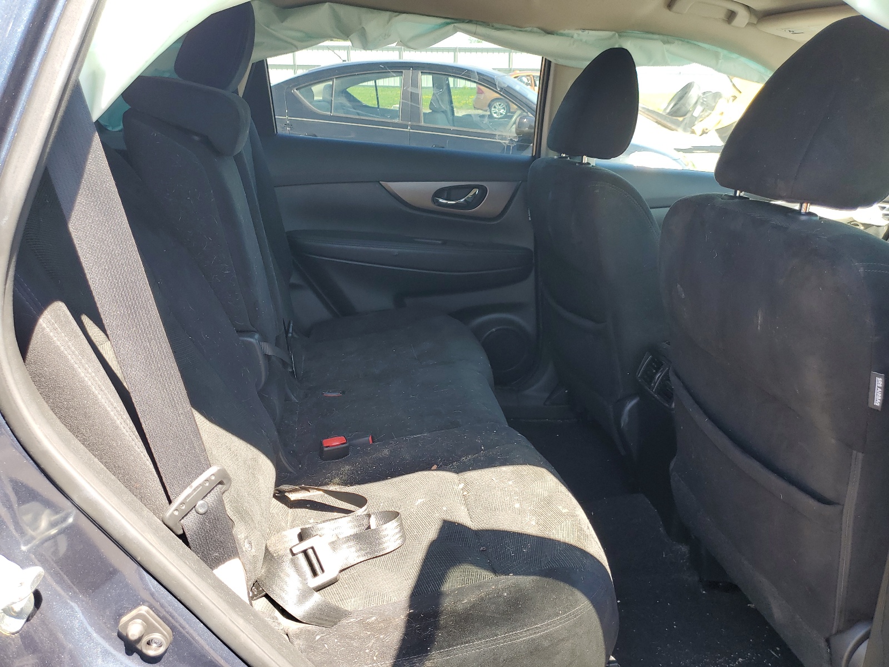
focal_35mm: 26
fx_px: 668
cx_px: 444
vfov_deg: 53.1
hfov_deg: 67.3
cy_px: 334
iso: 50
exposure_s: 1/217
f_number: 1.5
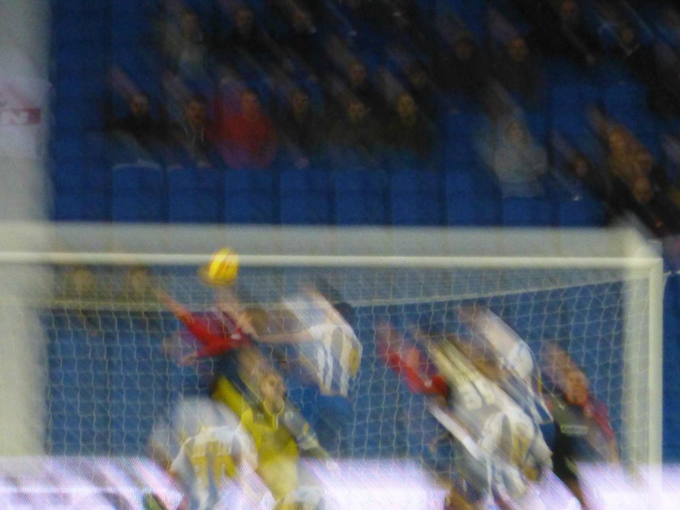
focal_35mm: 840
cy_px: 255
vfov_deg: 1.8
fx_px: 16501
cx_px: 340
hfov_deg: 2.4
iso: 800
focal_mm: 86
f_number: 6.4
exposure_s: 1/50
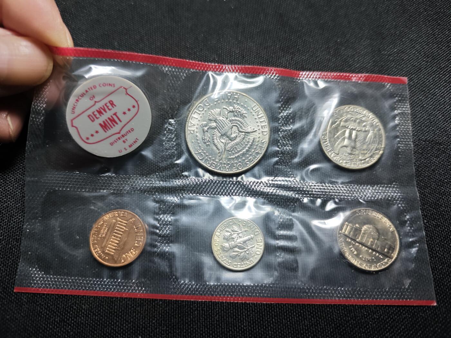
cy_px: 169
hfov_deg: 71.6
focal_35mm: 24
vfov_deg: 56.8
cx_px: 226
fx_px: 313
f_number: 1.6
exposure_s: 1/100
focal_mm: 5.84
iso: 80
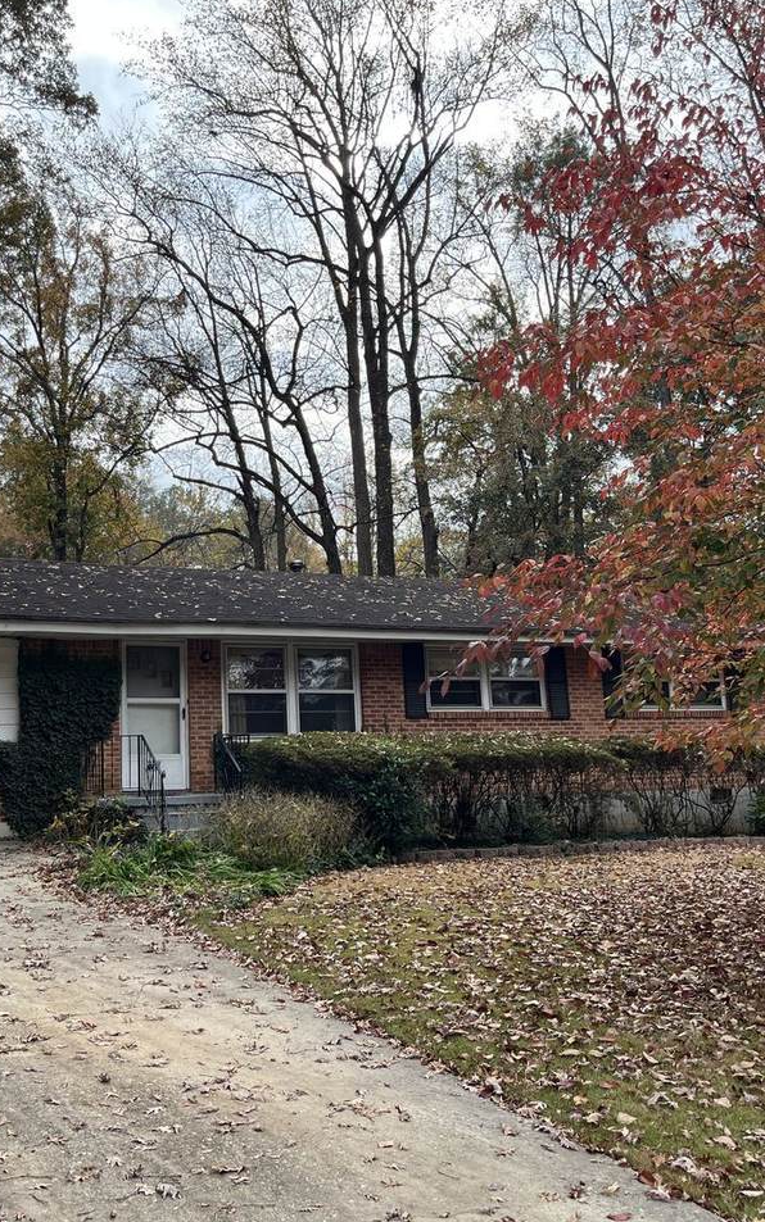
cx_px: 293
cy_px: 608
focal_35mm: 37
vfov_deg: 52.7
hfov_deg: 34.3
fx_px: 1234
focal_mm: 5.1
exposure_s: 1/1046
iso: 50
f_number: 1.6
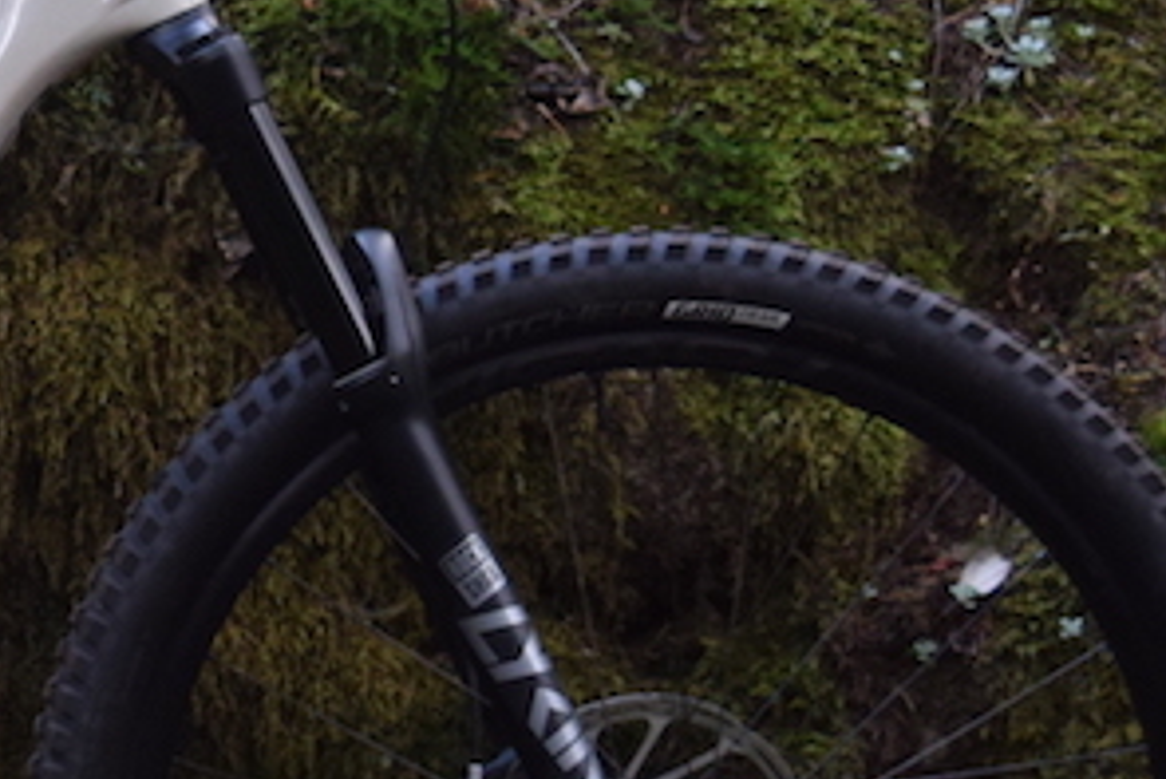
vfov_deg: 7.8
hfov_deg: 11.3
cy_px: 510
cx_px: -360
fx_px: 5737
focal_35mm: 177
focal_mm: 29
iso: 800
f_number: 5
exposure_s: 1/125
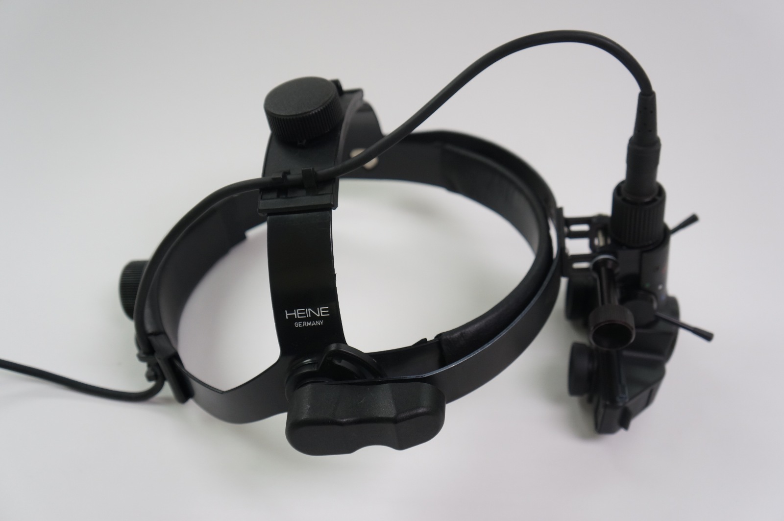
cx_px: 392
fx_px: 881
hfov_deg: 48.0
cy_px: 260
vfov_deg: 32.9
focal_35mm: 40
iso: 400
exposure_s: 1/60
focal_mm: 27
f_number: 4
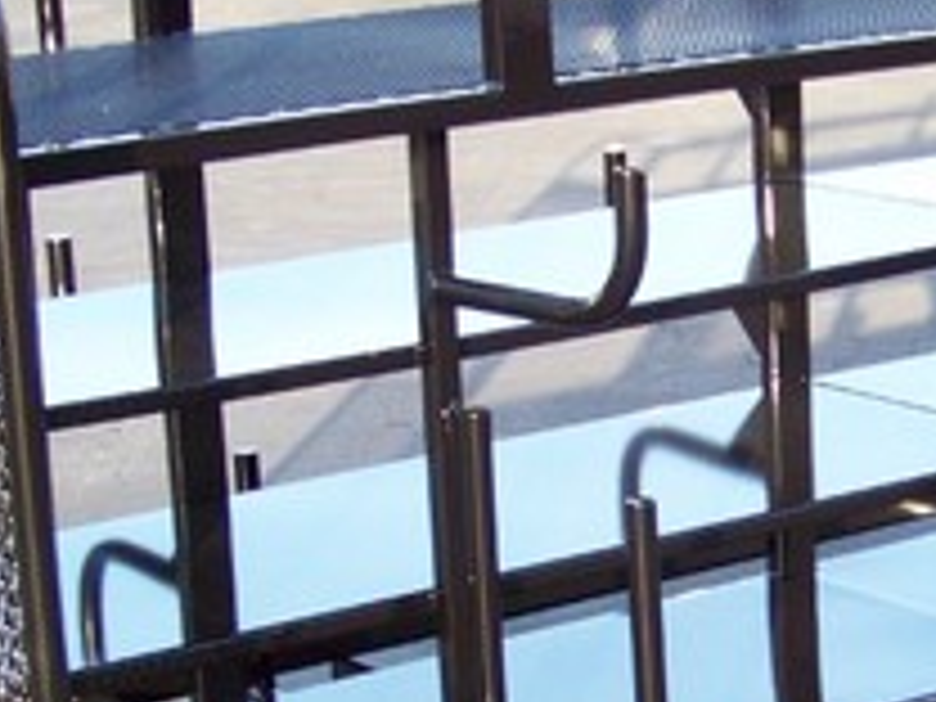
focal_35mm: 121
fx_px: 3272
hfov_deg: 16.0
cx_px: 868
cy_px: 650
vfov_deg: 12.1
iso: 72
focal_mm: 5.85
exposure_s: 1/125
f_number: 2.8
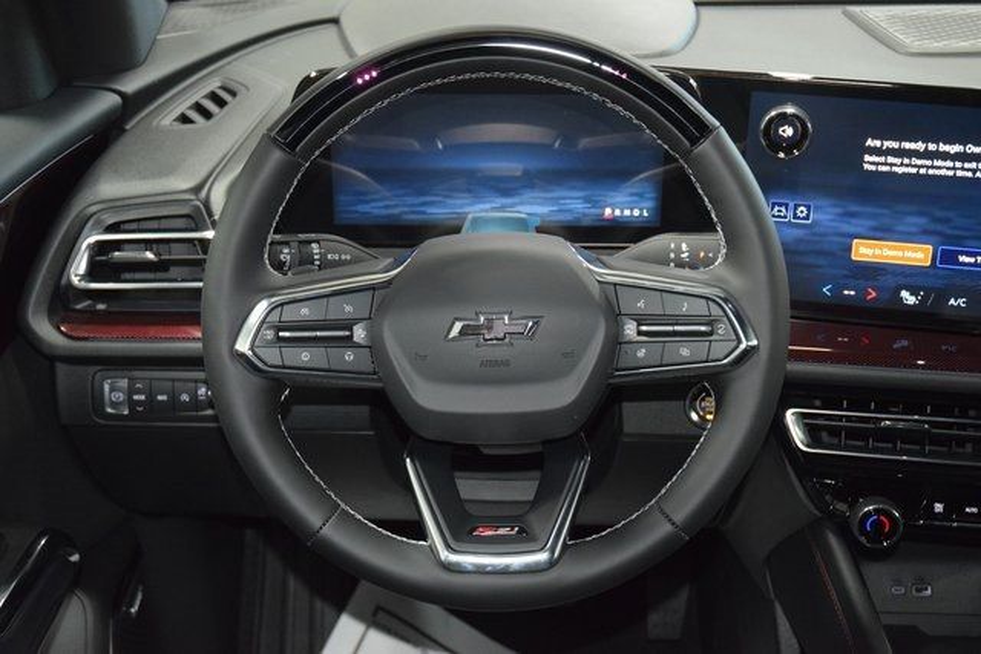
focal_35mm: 51
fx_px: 1390
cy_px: 327
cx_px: 490
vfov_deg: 26.5
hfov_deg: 38.9
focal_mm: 34
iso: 3200
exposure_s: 1/40
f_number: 4
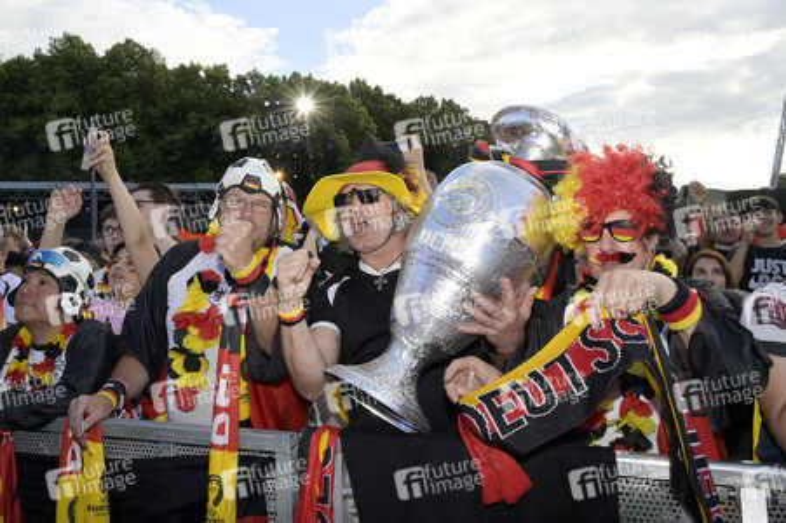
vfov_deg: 43.5
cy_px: 262
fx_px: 655
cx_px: 393
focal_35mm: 30
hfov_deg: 62.0
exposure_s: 1/160
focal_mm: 30
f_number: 18
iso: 1000
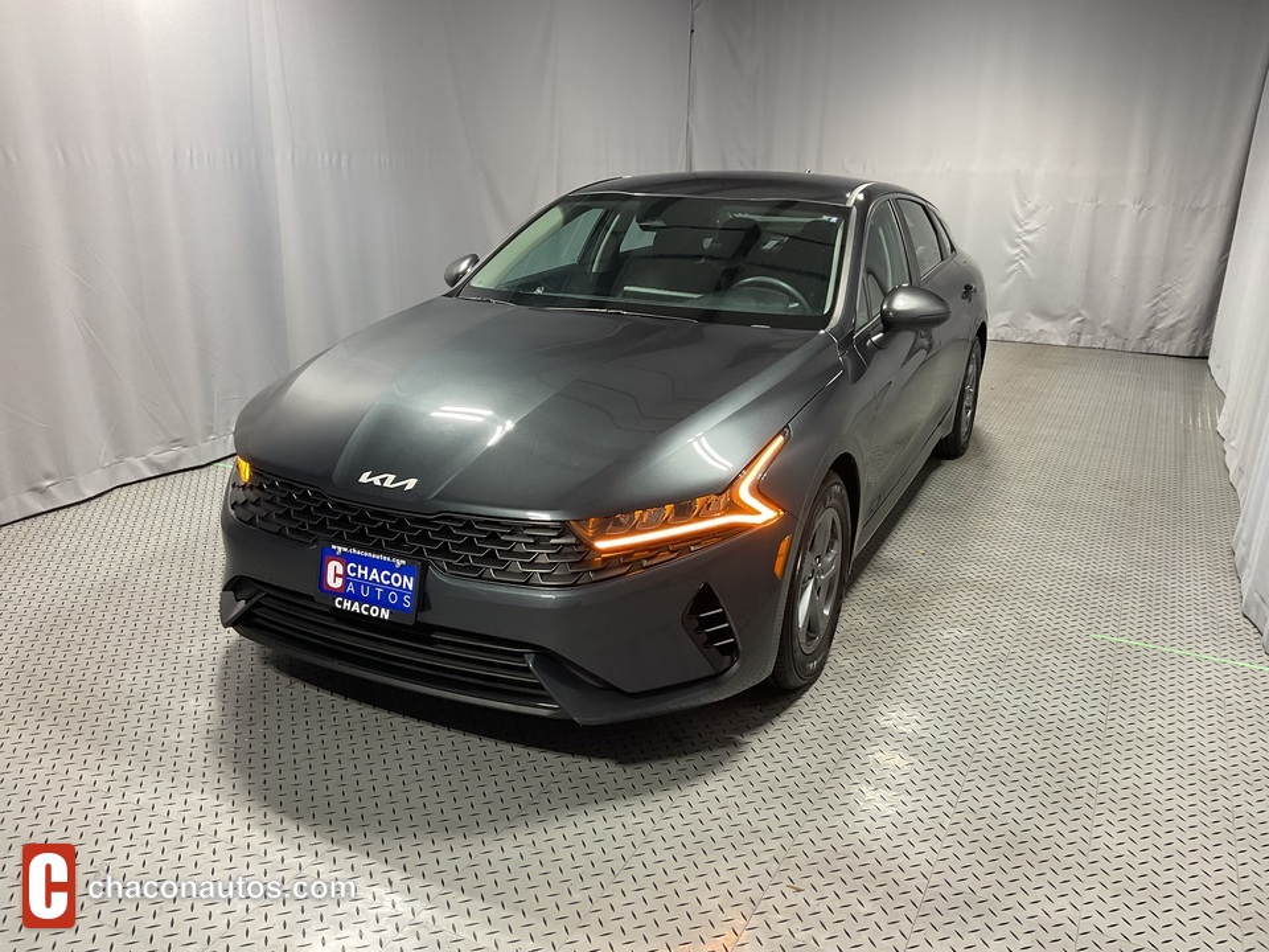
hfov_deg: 61.7
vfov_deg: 48.2
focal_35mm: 29
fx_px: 1063
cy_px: 476
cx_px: 634
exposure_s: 1/60
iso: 40
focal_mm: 3
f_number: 1.8
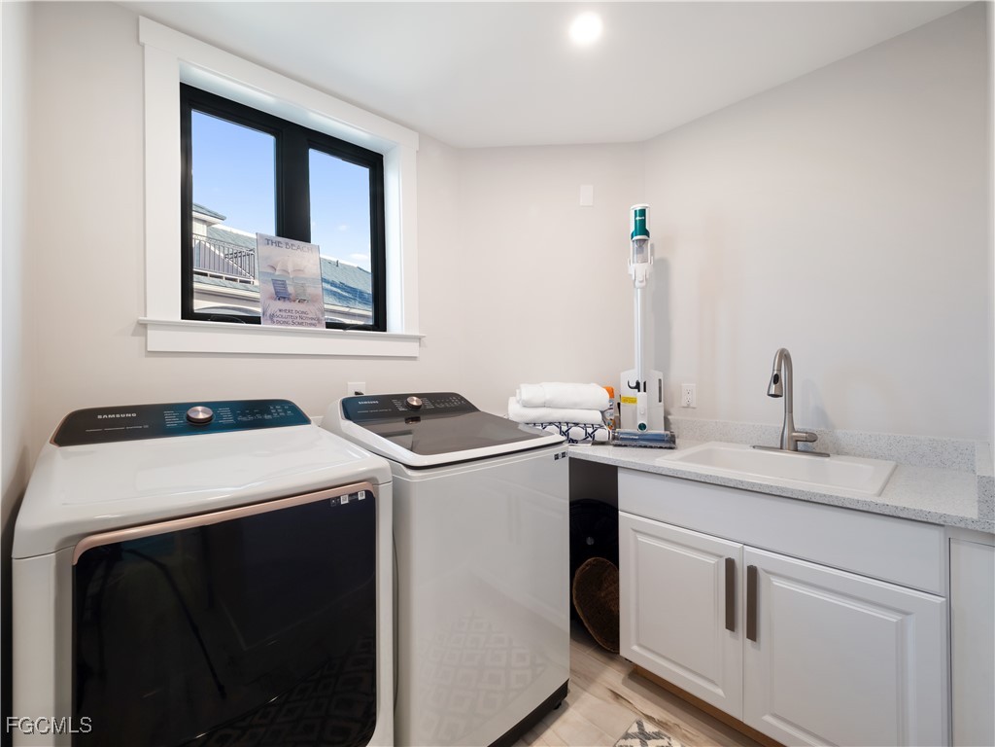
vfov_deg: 85.7
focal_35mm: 14
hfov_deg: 102.1
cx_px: 498
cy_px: 374
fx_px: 402
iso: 200
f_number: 7.1
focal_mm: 7
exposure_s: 1/5
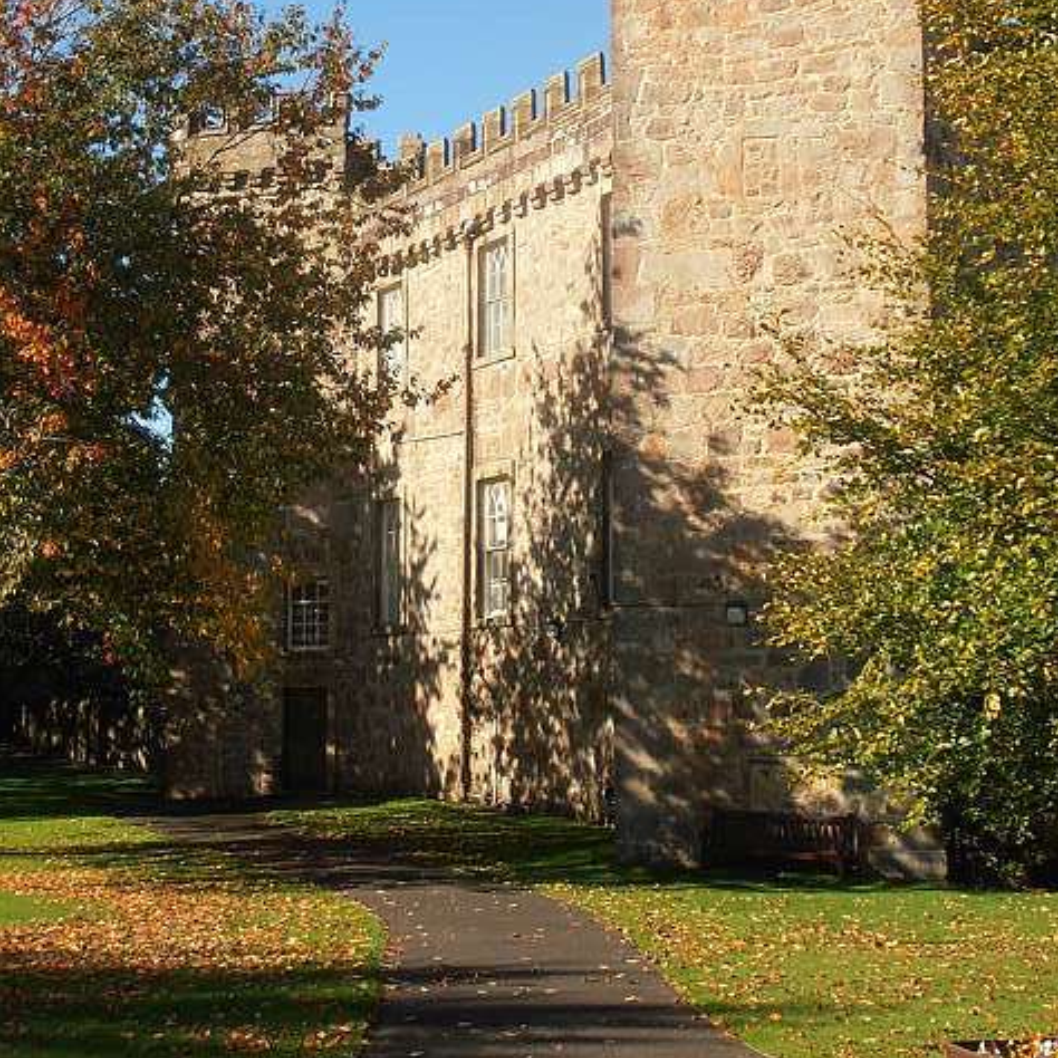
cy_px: 362
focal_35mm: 68
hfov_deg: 25.4
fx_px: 2351
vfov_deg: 25.2
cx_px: 531
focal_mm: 10.04
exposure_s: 1/500
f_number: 4.5
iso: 80
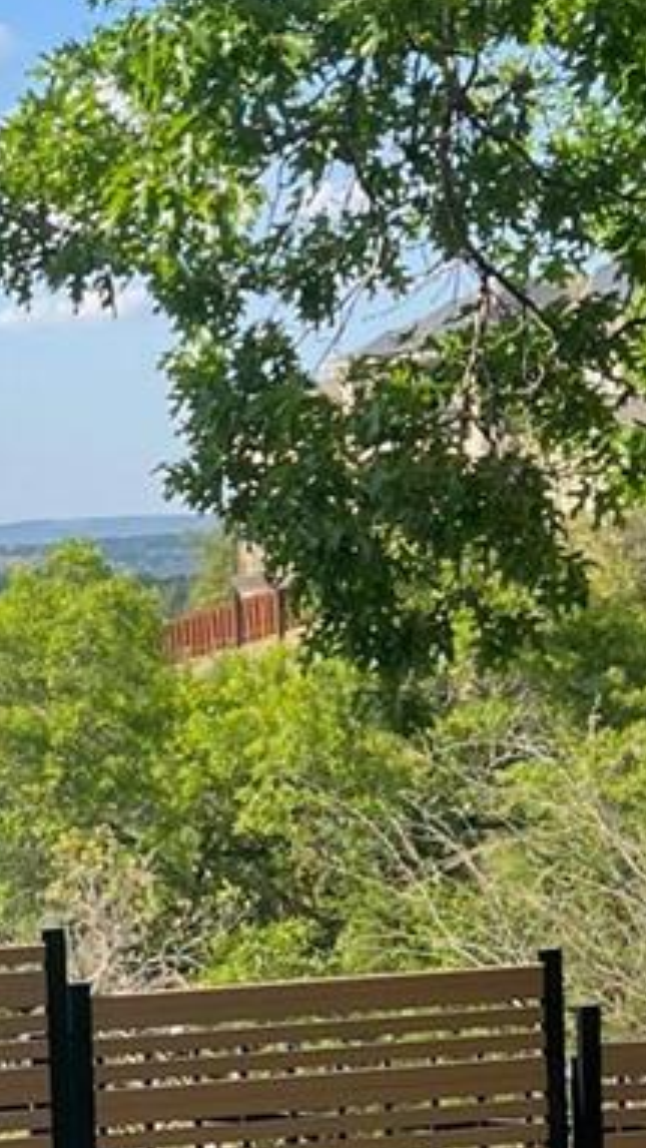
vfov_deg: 18.8
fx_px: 3470
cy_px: 610
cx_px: -147
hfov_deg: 10.4
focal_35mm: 114
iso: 50
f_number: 1.5
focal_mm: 5.7
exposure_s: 1/1468
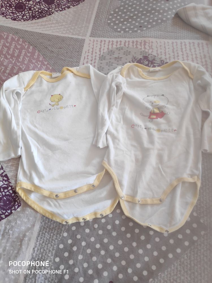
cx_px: 106
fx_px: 163
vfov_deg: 81.7
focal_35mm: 20
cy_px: 142
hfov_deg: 66.0
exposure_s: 1/100
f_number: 1.9
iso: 701
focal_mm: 3.94
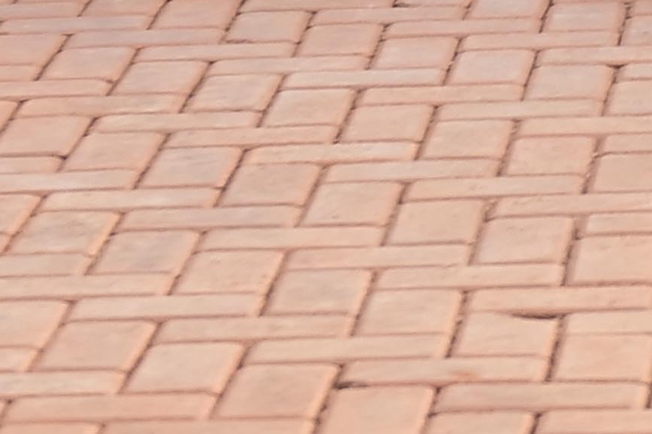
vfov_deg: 4.7
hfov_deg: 7.1
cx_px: 1111
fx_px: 5142
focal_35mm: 284
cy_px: -770
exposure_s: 1/2500
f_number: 2.8
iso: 1000
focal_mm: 44
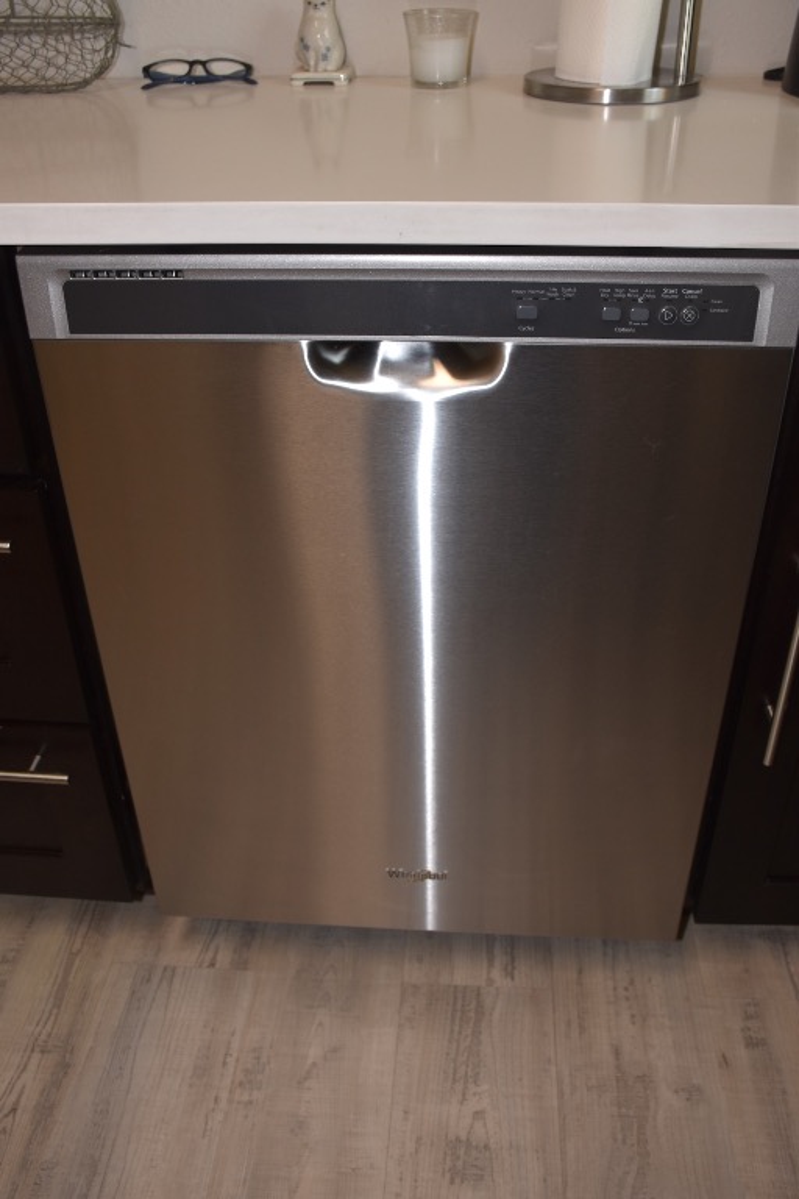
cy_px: 600
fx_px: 1099
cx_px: 400
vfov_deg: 57.2
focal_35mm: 33
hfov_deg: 40.0
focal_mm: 22
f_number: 5
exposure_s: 1/100
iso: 250
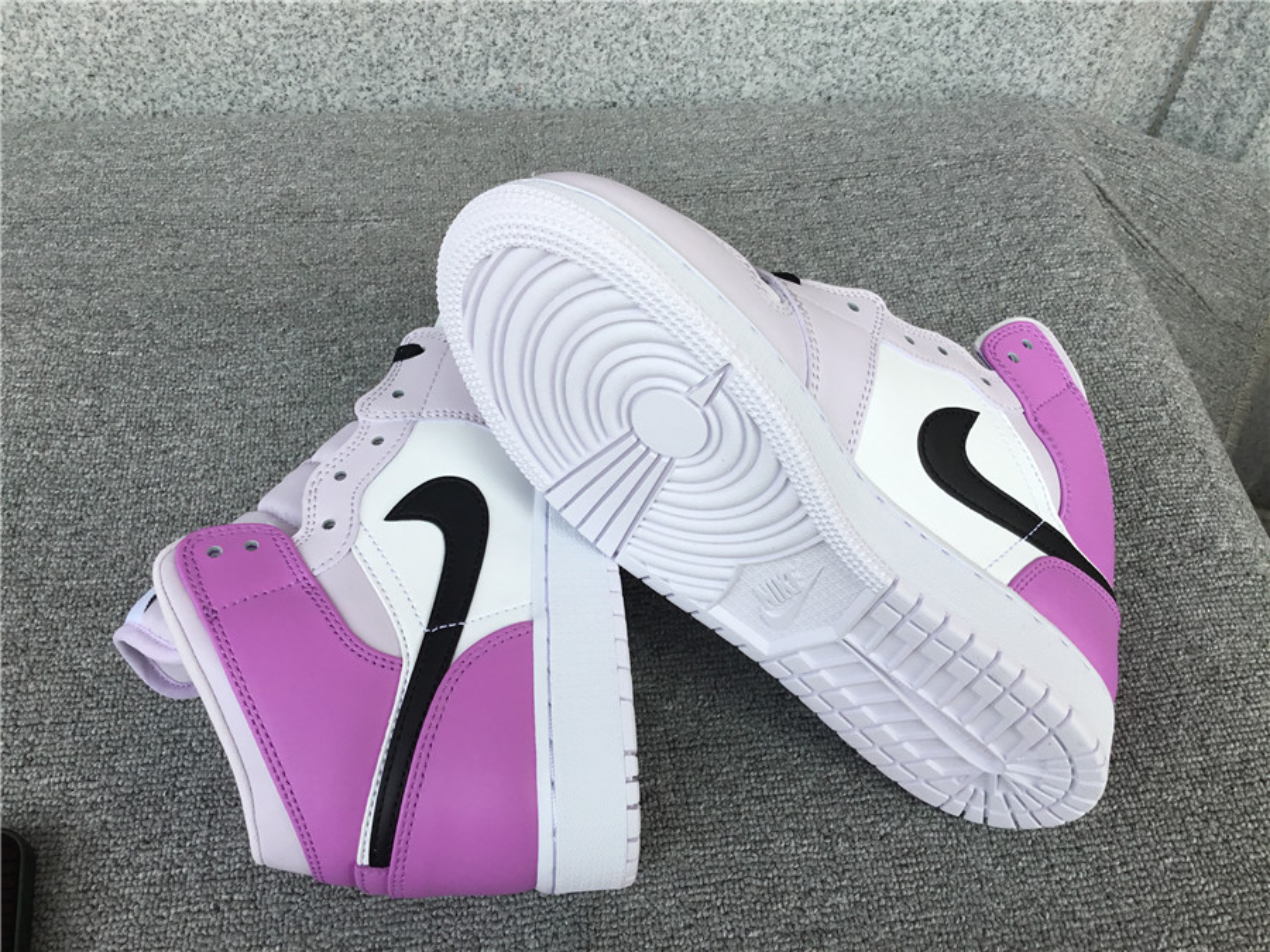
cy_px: 476
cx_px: 635
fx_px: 1137
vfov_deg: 45.4
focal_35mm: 31
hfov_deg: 58.4
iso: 25
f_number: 2.4
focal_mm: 3.3
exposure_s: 1/264
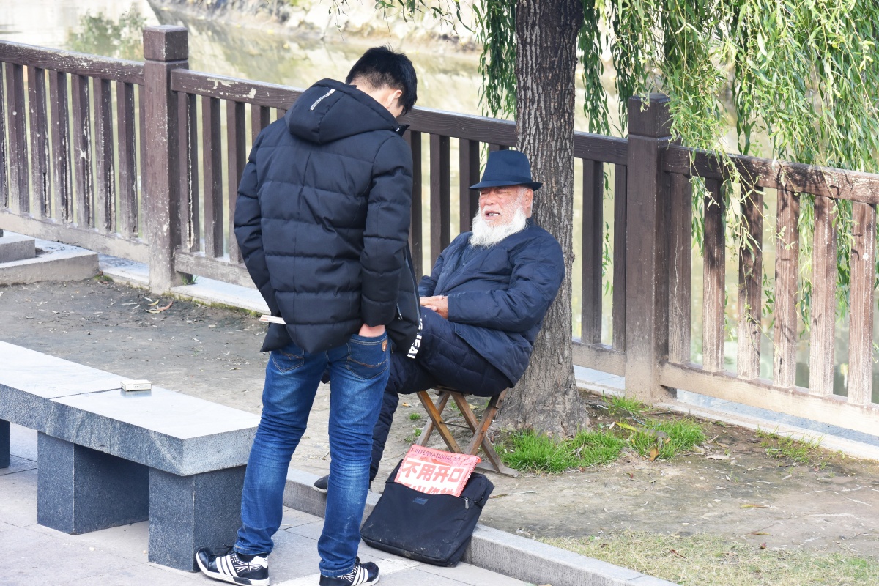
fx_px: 2857
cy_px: 293
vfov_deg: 11.7
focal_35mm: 117
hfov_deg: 17.5
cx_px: 440
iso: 800
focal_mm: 78
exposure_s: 1/320
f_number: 8
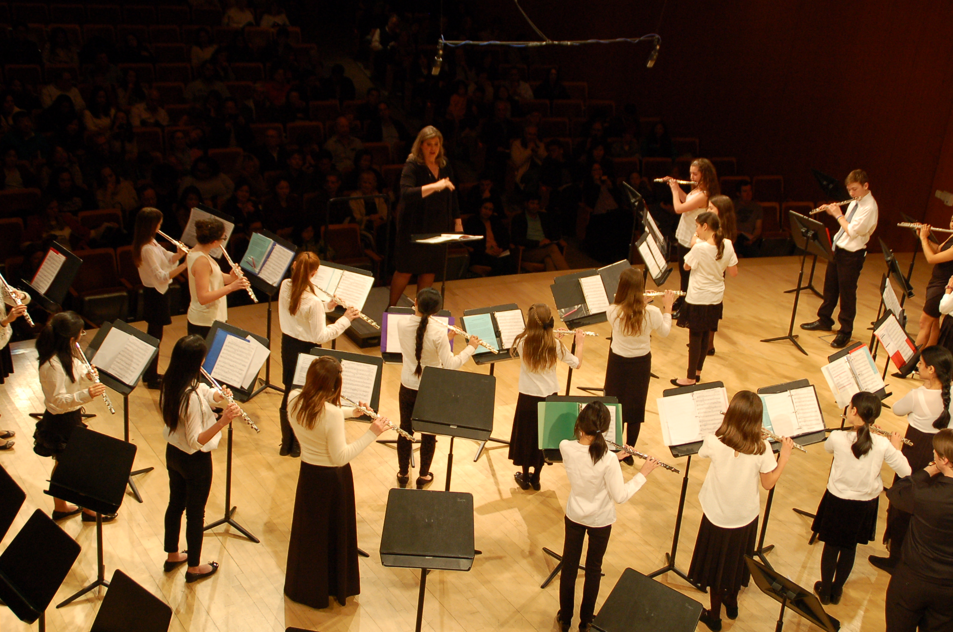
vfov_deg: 28.0
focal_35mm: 48
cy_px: 316
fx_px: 1268
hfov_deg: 41.2
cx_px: 476
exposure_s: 1/100
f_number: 4.2
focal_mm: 32
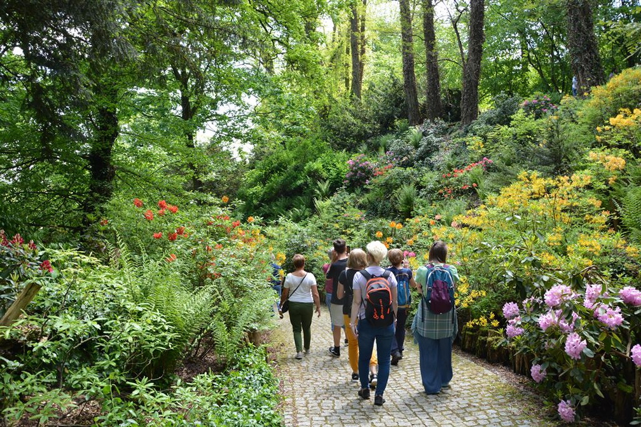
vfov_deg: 47.9
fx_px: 481
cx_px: 320
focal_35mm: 27
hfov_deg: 67.4
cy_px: 214
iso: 160
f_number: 5.6
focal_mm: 18
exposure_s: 1/50
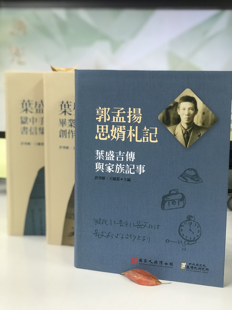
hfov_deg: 25.7
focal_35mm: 57
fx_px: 509
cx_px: 116
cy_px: 155
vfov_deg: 33.8
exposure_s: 1/60
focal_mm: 6.6
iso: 250
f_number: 2.8
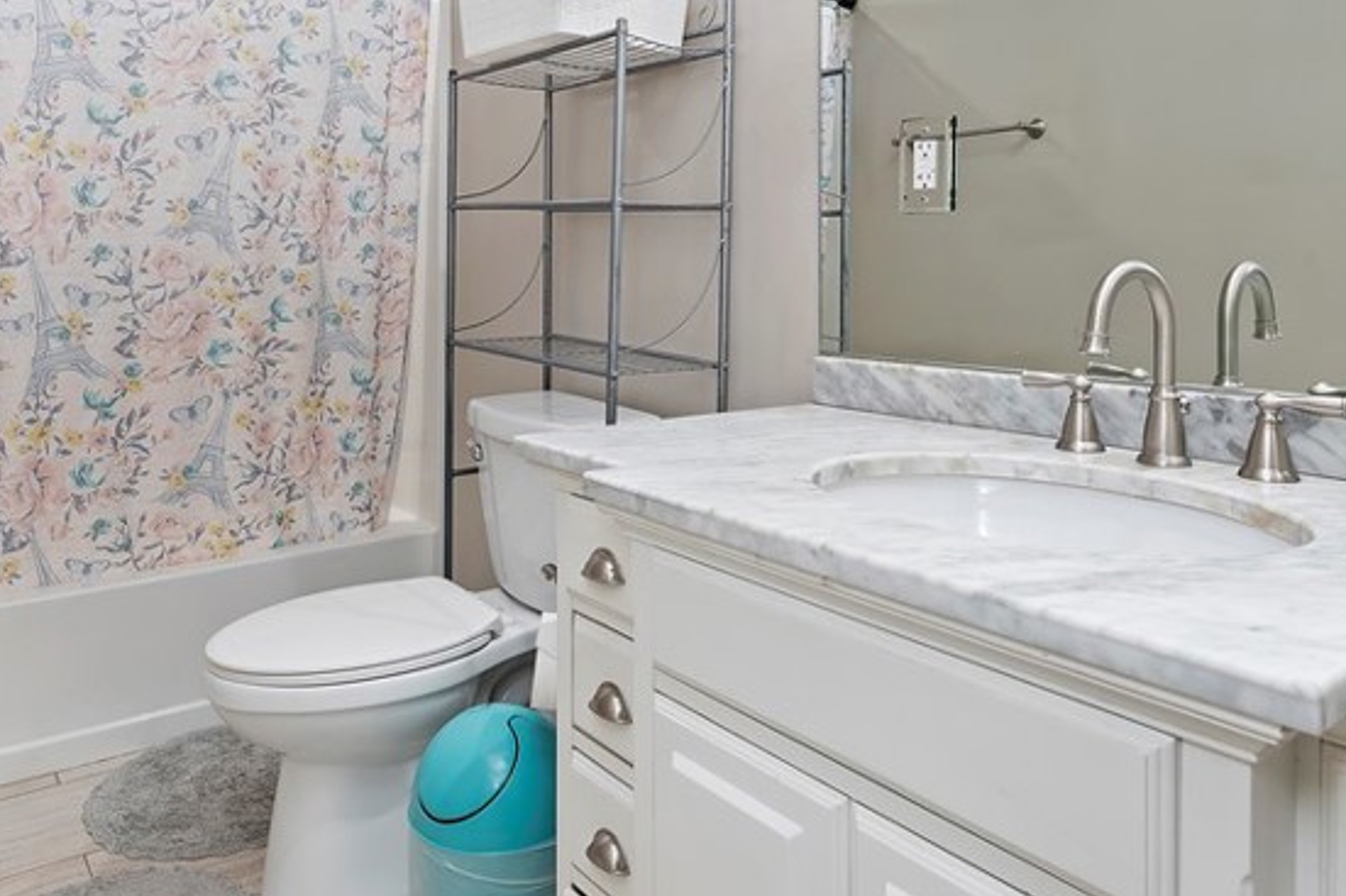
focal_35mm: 26
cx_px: 657
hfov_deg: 69.4
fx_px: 972
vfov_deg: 48.0
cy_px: 245
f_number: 10
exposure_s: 1/4
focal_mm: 14
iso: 500
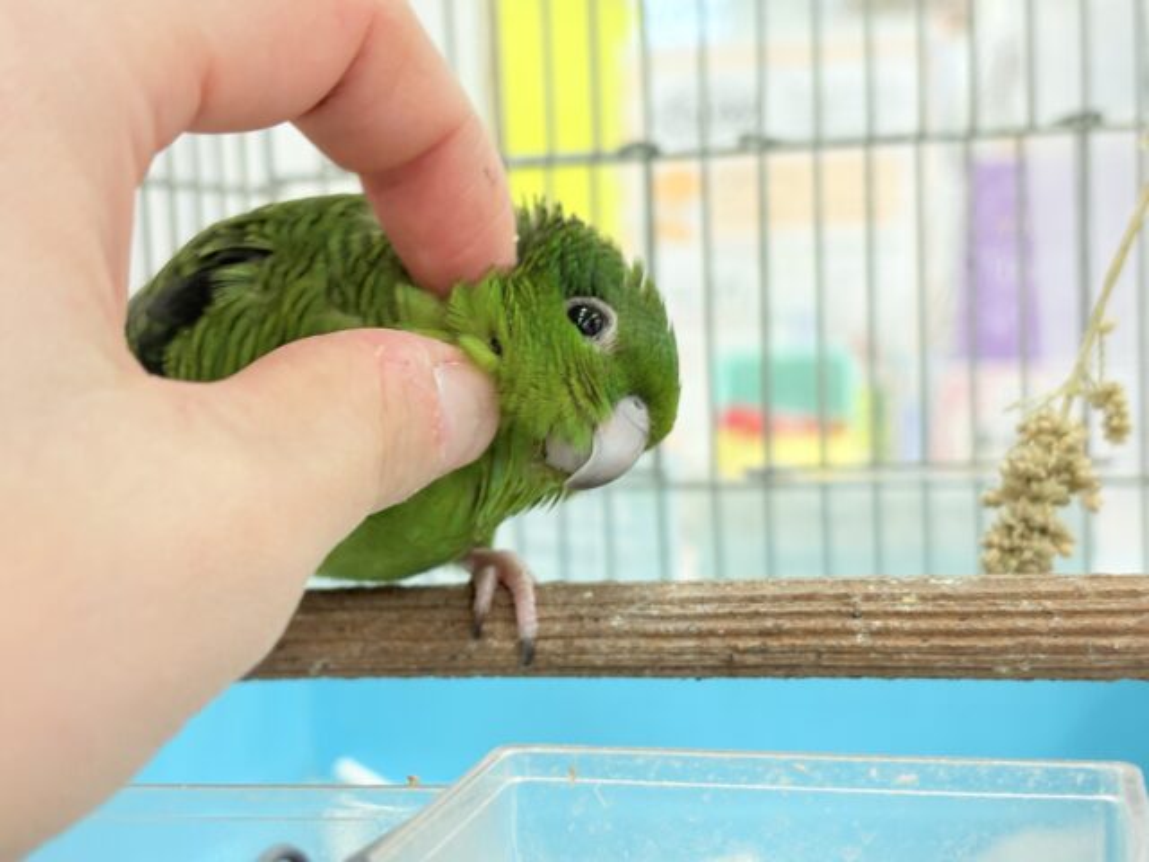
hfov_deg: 36.8
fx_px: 1726
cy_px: 431
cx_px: 574
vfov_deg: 28.0
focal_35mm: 52
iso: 80
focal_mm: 5.96
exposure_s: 1/50
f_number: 1.6
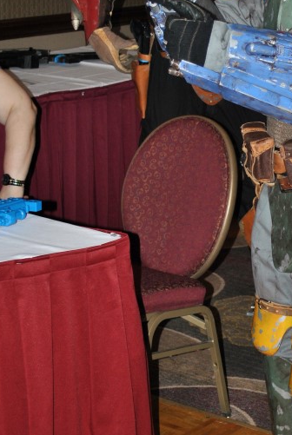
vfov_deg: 19.8
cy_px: 210
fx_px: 1248
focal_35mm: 103
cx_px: 302
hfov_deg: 13.1
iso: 200
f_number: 4.5
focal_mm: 30
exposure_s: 1/60
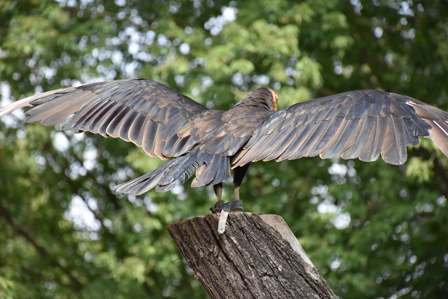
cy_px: 150
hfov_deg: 9.8
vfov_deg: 6.5
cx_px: 224
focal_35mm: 210
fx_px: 2614
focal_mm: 140
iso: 800
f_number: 5.6
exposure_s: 1/1000
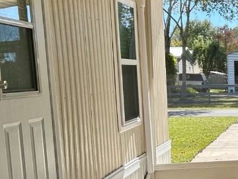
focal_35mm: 74
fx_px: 509
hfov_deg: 23.7
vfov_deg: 19.8
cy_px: 123
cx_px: 295
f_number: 1.5
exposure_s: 1/1159
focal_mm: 5.7
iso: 50
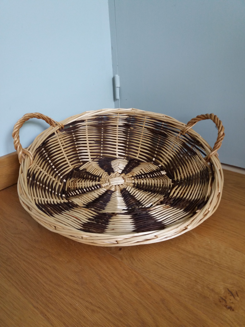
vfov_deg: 63.4
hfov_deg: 49.7
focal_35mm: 28
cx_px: 122
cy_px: 164
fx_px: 264
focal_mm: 3.7
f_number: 1.9
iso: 100
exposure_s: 1/33
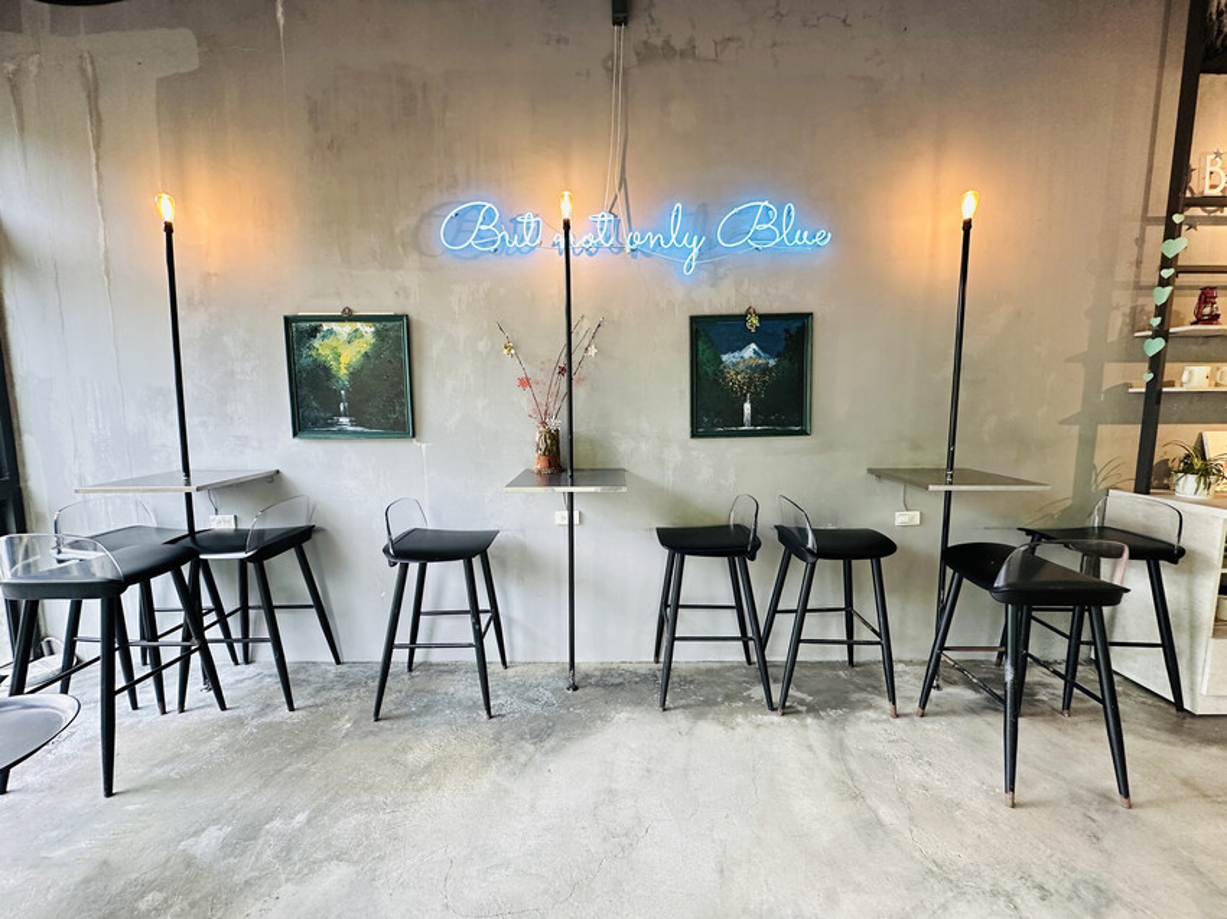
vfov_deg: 85.6
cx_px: 614
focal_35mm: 14
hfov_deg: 102.1
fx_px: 496
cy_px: 460
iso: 320
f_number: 2.2
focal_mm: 2.22
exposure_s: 1/120
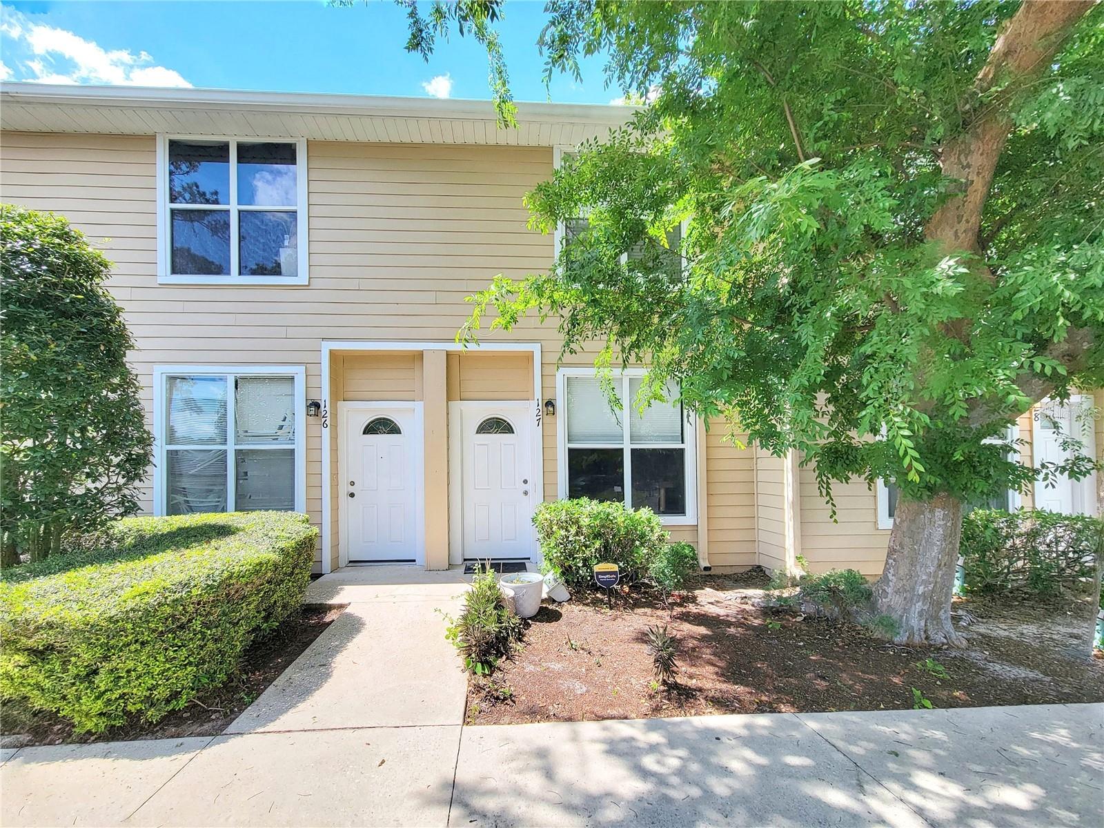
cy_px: 414
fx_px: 415
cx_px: 552
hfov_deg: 106.2
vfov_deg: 89.9
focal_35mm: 13
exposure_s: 1/909
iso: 50
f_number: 2.2
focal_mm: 2.2
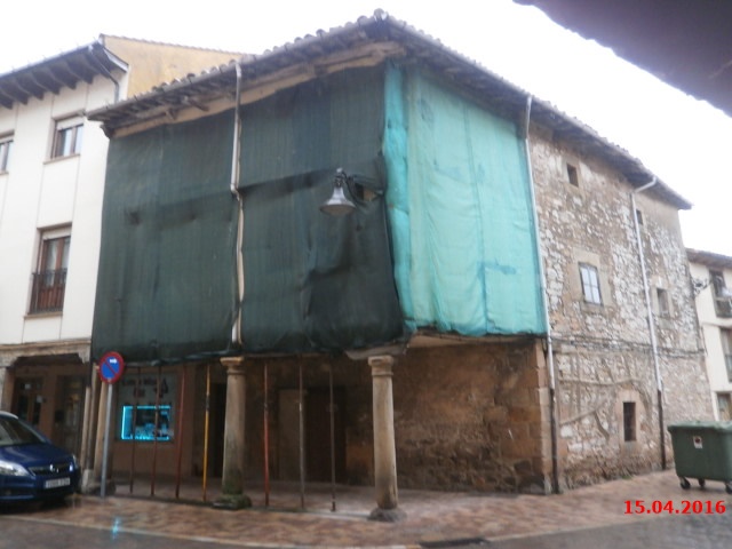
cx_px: 366
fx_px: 550
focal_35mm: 26
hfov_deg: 67.3
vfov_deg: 53.1
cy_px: 274
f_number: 2.8
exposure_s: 1/50
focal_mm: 4.7
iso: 200
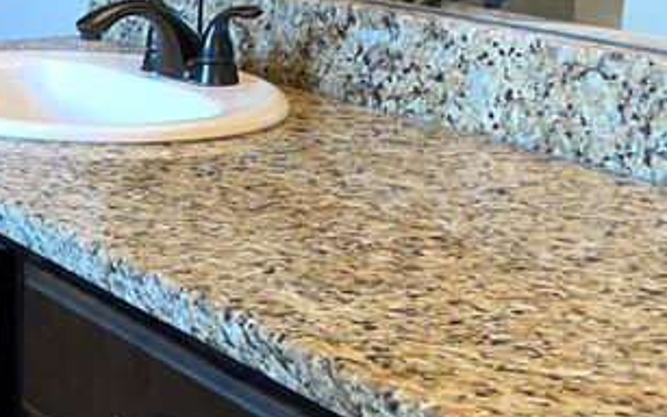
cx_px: -376
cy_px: 187
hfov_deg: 19.3
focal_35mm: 92
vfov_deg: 14.2
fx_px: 1673
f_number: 1.6
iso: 40
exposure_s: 1/24
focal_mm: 4.2
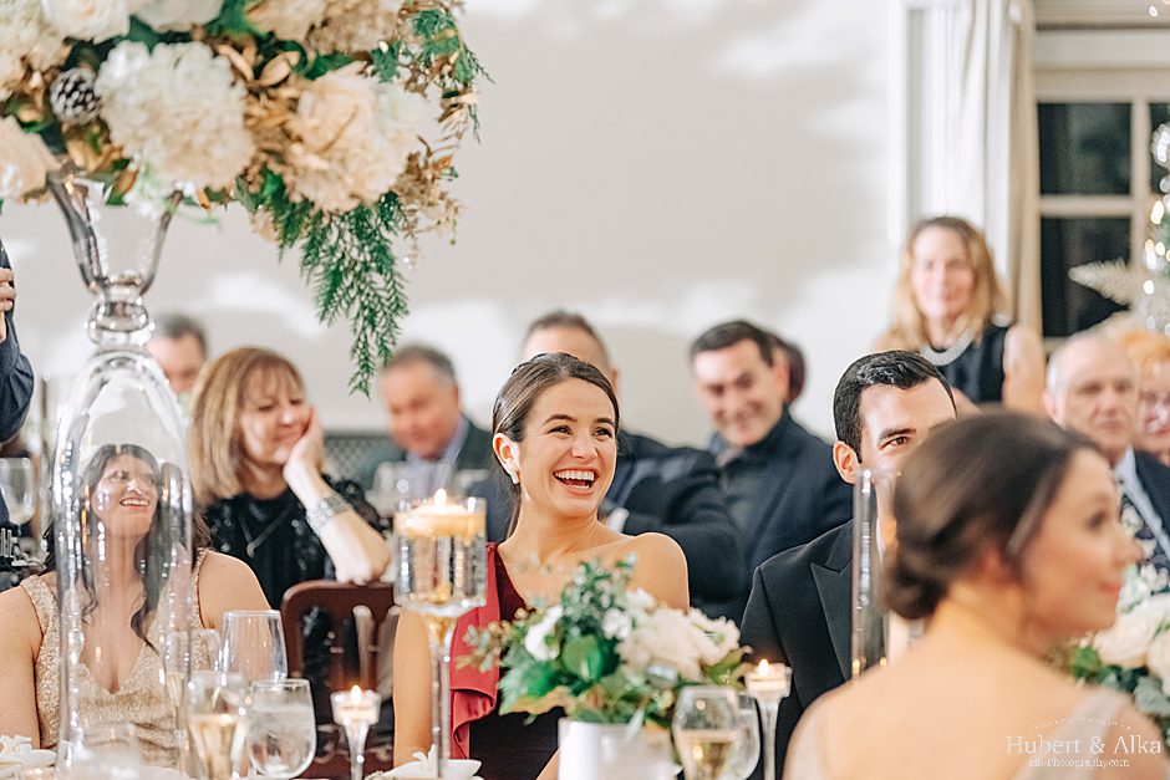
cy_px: 390
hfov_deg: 14.7
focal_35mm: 140
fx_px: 4550
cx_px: 585
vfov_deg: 9.8
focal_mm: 140
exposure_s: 1/160
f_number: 2.8
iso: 800
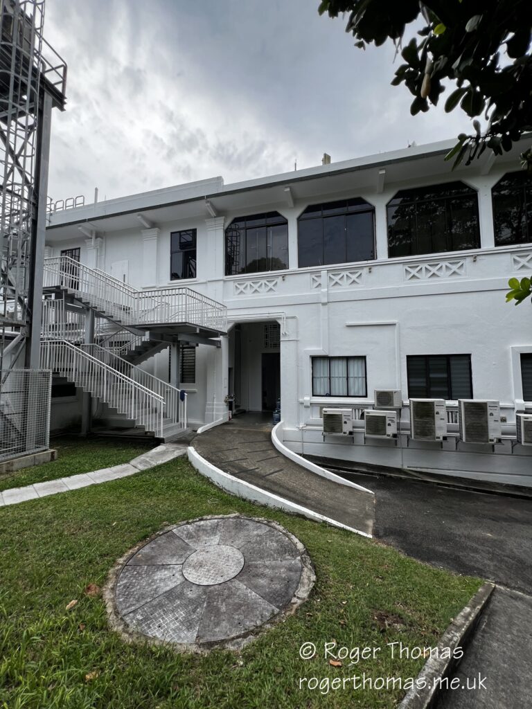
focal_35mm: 13
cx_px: 266
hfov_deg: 89.9
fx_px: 266
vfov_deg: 106.2
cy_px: 354
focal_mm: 1.57
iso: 32
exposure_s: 1/657
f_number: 1.8
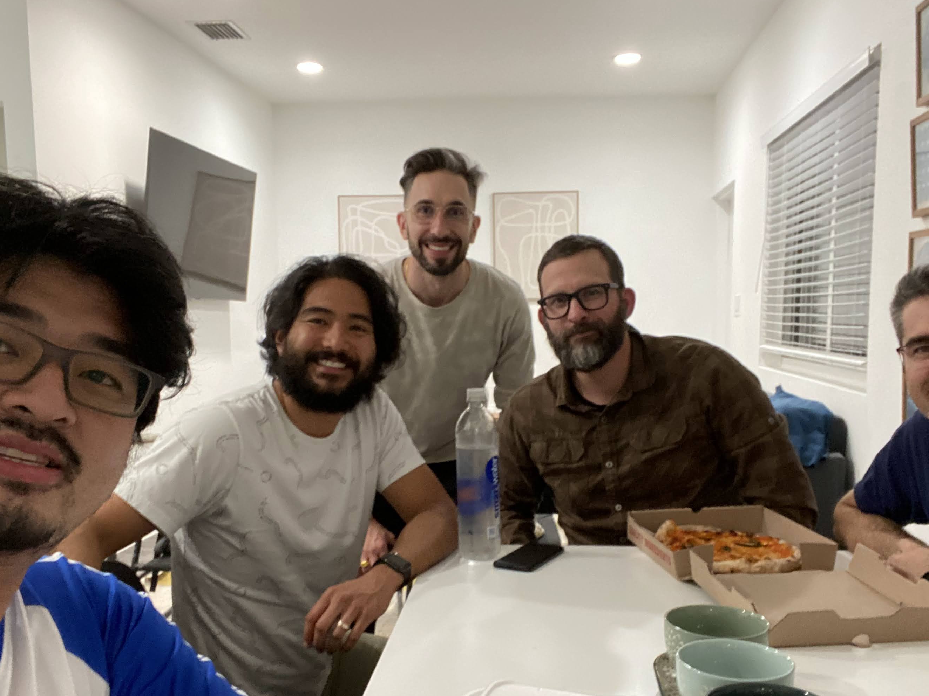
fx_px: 939
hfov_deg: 52.6
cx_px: 480
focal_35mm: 35
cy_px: 431
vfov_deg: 40.4
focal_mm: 2.71
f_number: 2.2
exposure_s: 1/30
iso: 500
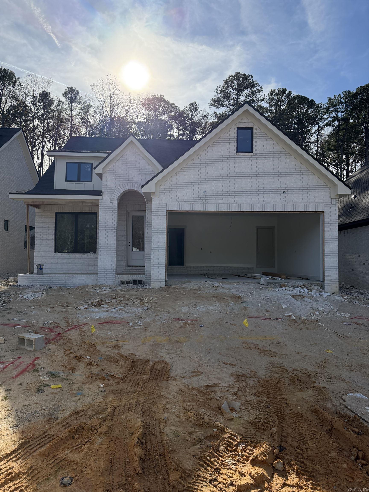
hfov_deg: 56.8
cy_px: 246
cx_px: 184
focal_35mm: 24
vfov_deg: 71.6
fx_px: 341
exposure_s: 1/7353
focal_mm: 6.76
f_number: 1.78
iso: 100
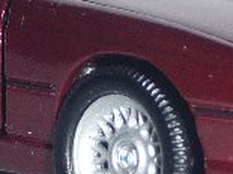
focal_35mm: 387
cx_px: 72
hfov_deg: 5.1
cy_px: 18
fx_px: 2603
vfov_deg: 3.8
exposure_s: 1/30
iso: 100
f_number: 4.3
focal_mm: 9.3
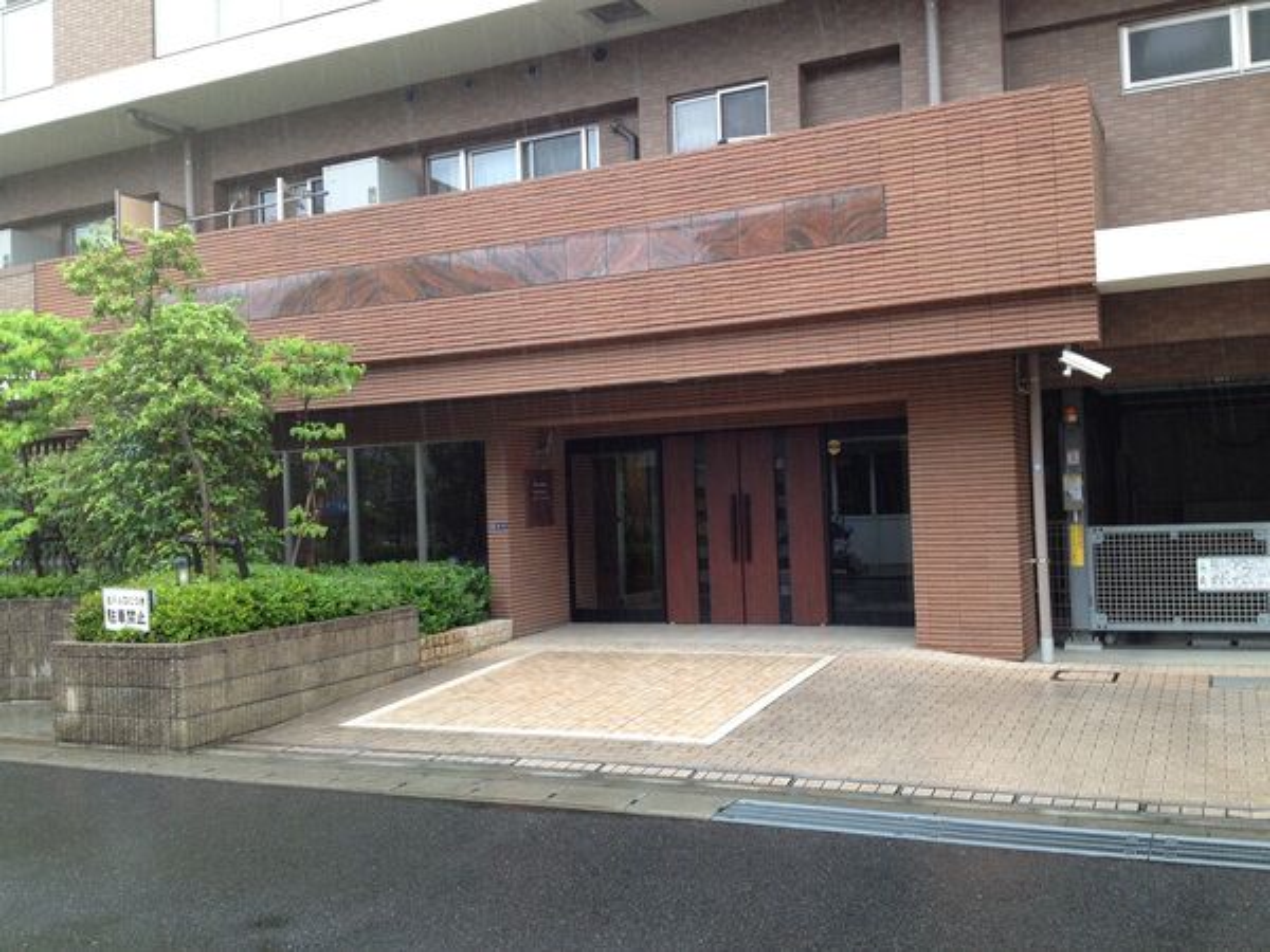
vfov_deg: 40.7
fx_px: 1284
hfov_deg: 52.6
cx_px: 635
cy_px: 476
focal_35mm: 35
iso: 80
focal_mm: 4.28
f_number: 2.4
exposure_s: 1/120
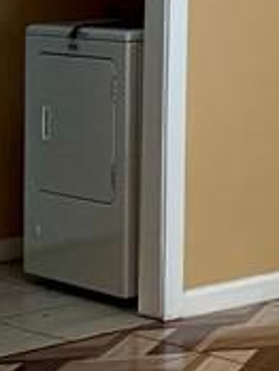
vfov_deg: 13.4
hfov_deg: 8.1
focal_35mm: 141
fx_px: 1512
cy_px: -132
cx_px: 980
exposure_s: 1/121
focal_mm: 6.76
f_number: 1.78
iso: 160
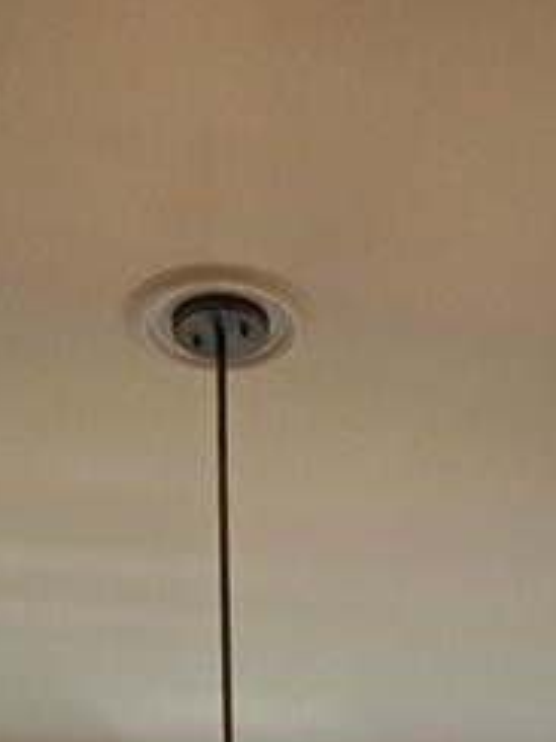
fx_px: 2420
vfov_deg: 13.2
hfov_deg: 13.1
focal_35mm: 113
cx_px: 419
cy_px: 1770
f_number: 1.8
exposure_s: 1/1078
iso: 80
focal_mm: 5.4
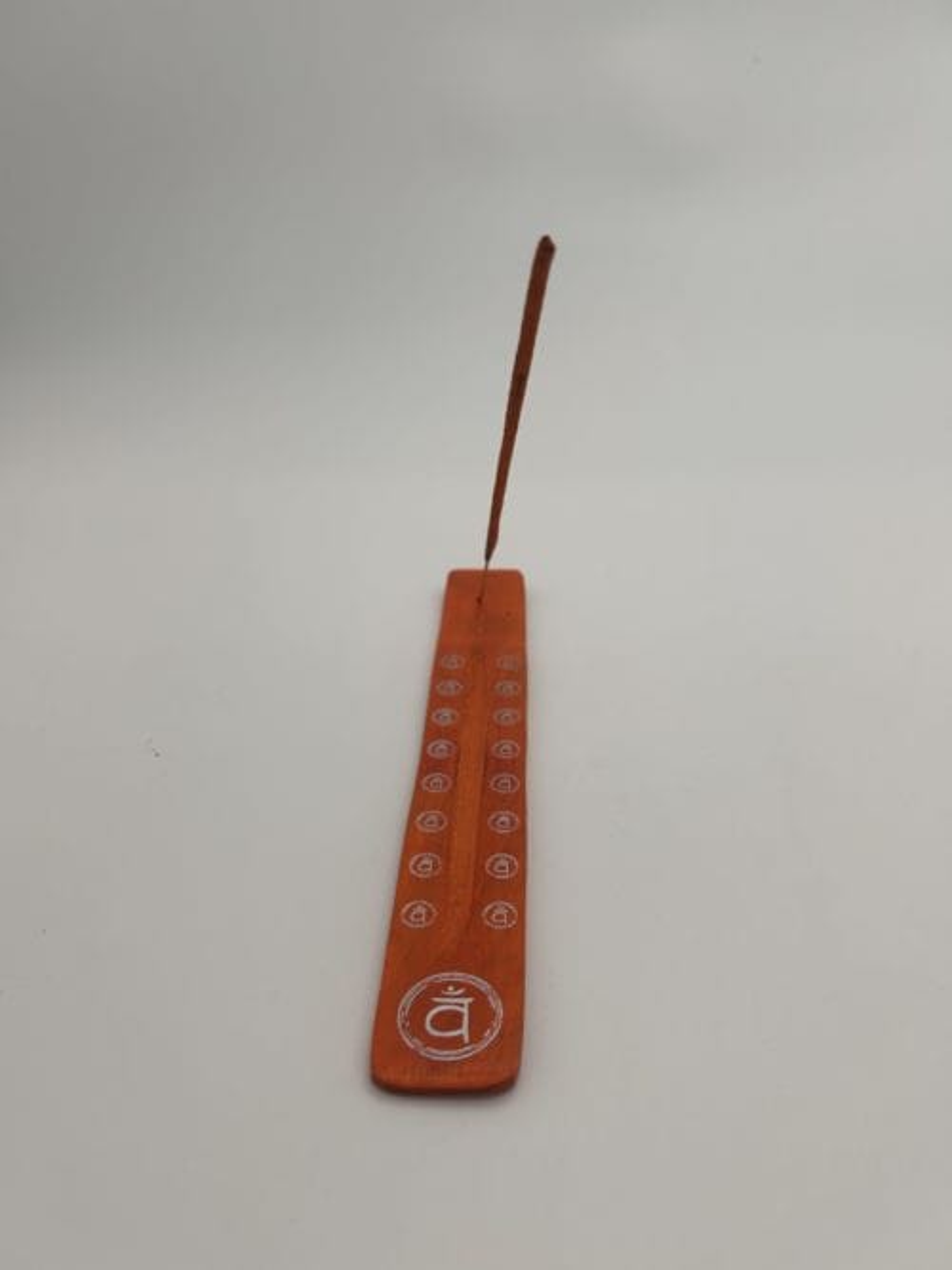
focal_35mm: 26
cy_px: 635
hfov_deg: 53.0
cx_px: 476
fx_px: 954
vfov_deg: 67.3
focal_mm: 5.7
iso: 50
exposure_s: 1/1171
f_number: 1.5
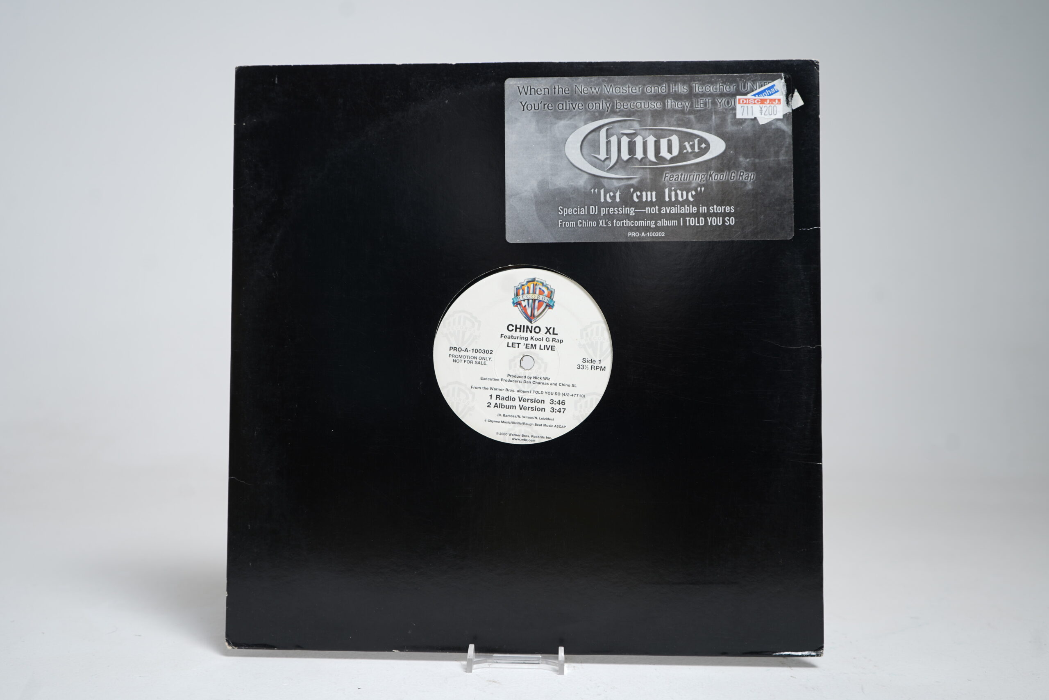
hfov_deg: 55.8
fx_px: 991
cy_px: 350
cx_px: 524
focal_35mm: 34
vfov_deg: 38.9
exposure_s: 1/6
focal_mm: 34
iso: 64
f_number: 5
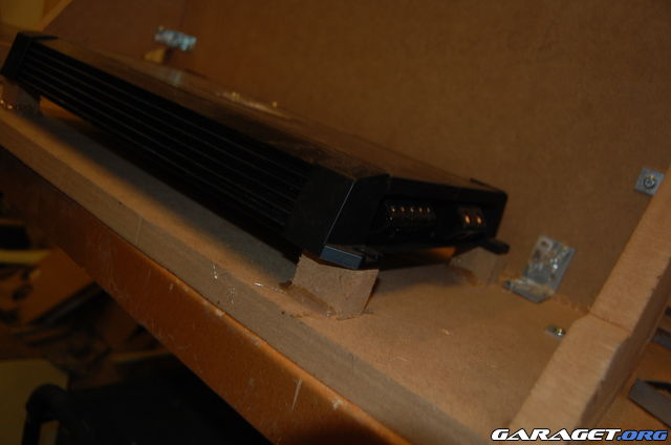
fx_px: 558
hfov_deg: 62.0
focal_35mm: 30
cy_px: 222
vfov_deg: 43.4
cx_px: 336
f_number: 3.8
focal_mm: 20
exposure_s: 1/60
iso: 400
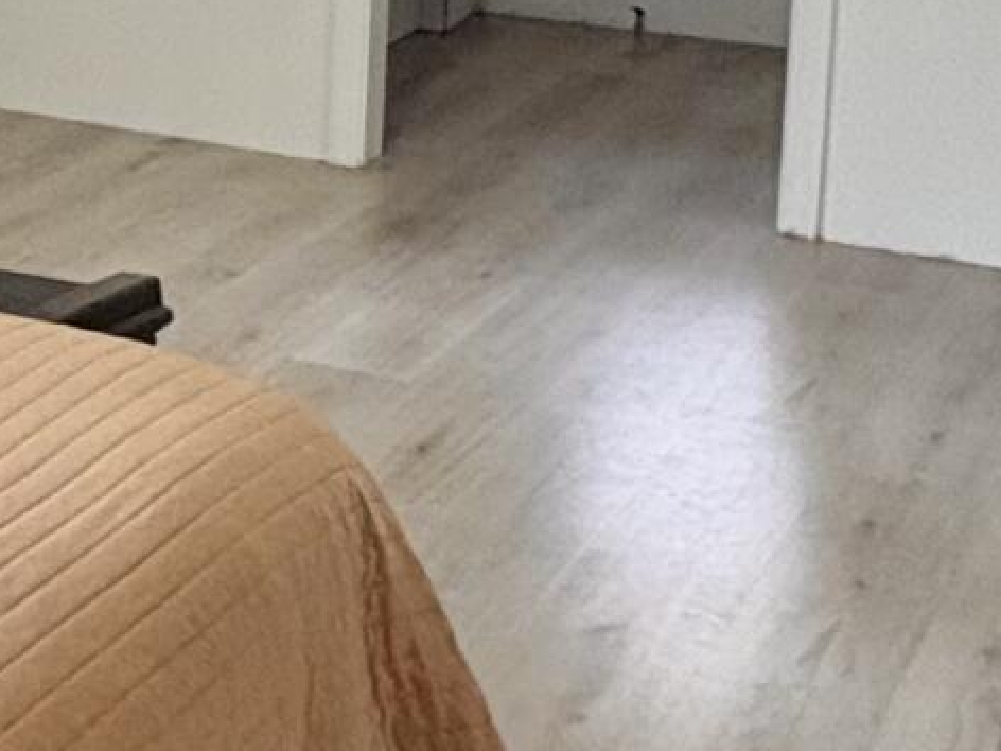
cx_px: -426
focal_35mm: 89
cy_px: -138
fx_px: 2574
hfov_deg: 19.6
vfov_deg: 16.0
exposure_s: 1/60
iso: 250
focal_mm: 2.22
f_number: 2.2
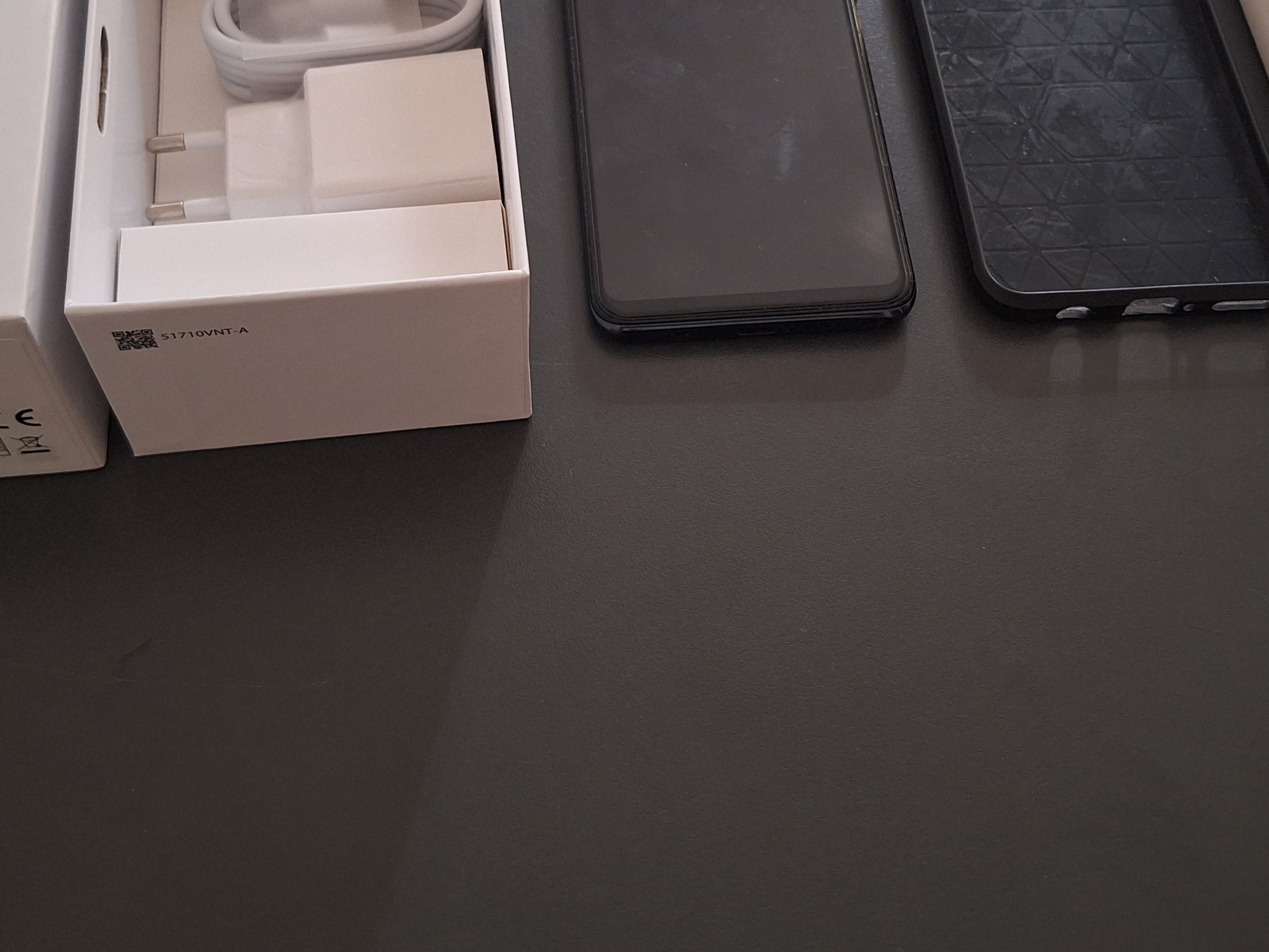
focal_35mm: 41
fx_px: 1503
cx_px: 629
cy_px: 242
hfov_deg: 45.8
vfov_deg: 34.4
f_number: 1.8
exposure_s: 1/24
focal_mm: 5.54
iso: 250
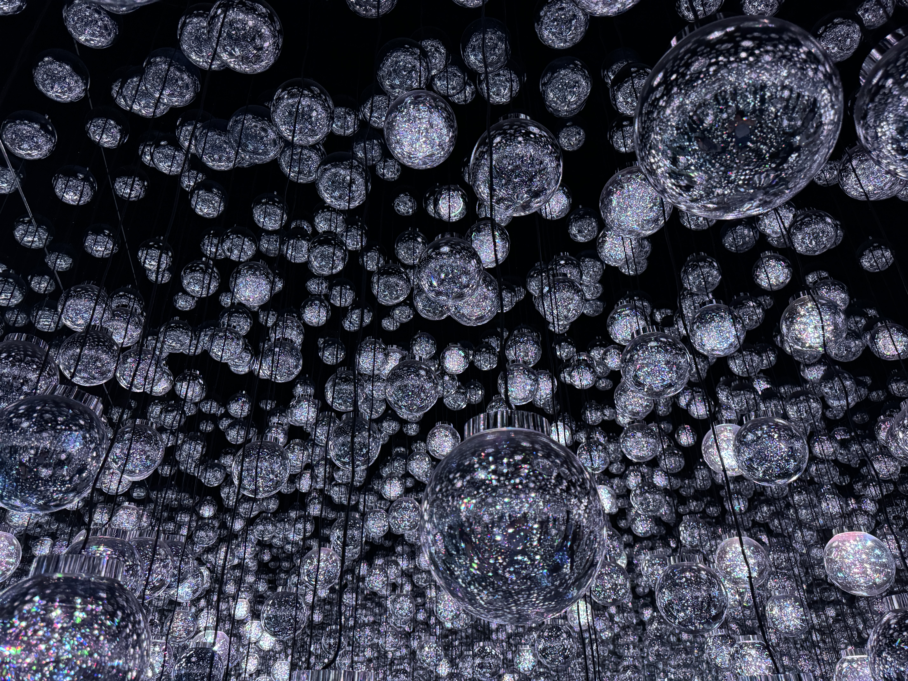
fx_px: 630
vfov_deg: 56.8
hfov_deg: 71.6
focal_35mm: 24
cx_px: 454
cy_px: 340
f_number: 1.78
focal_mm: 6.76
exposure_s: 1/34
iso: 800
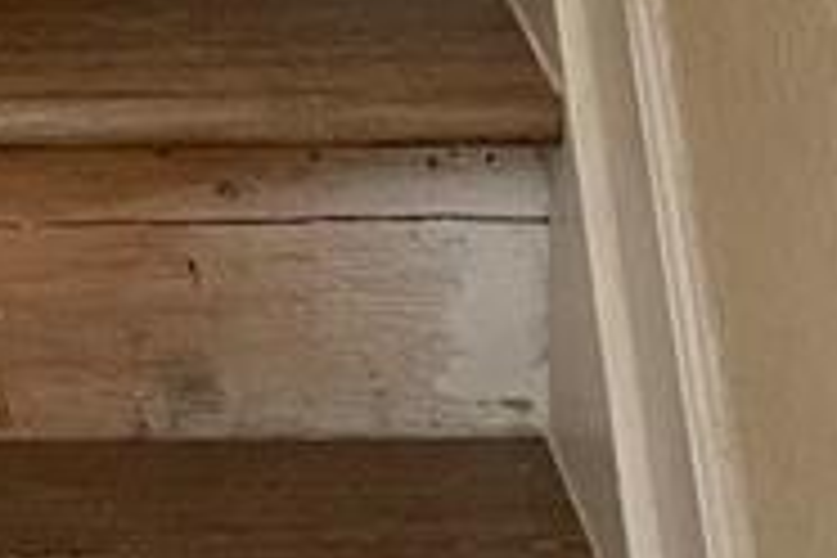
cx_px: -522
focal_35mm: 174
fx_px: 4045
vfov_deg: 7.8
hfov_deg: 11.2
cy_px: -256
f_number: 1.6
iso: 400
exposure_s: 1/40
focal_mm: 5.1
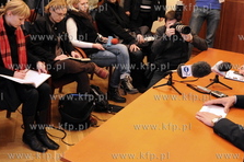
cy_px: 22
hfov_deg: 45.5
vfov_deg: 30.0
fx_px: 291
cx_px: 117
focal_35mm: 43
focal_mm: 24
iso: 6400
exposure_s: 1/50
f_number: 3.5
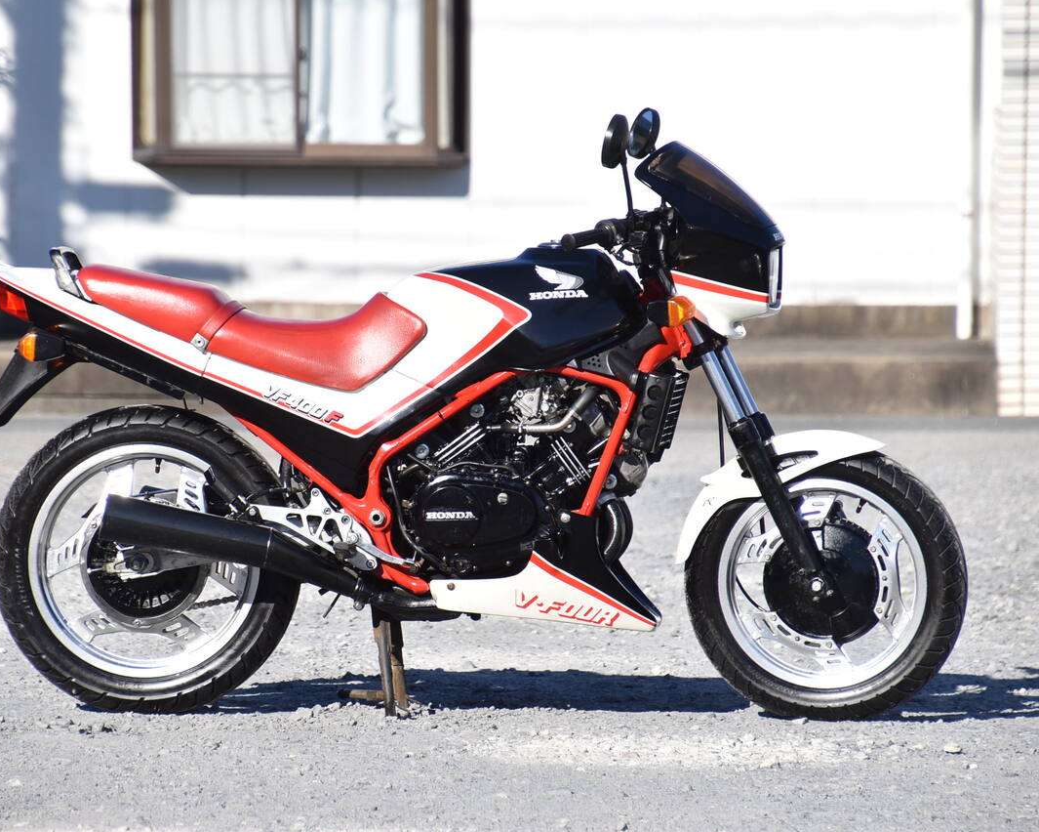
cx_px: 461
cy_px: 415
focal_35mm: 254
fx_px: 7811
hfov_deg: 7.6
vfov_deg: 6.1
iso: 200
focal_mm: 150
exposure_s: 1/640
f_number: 6
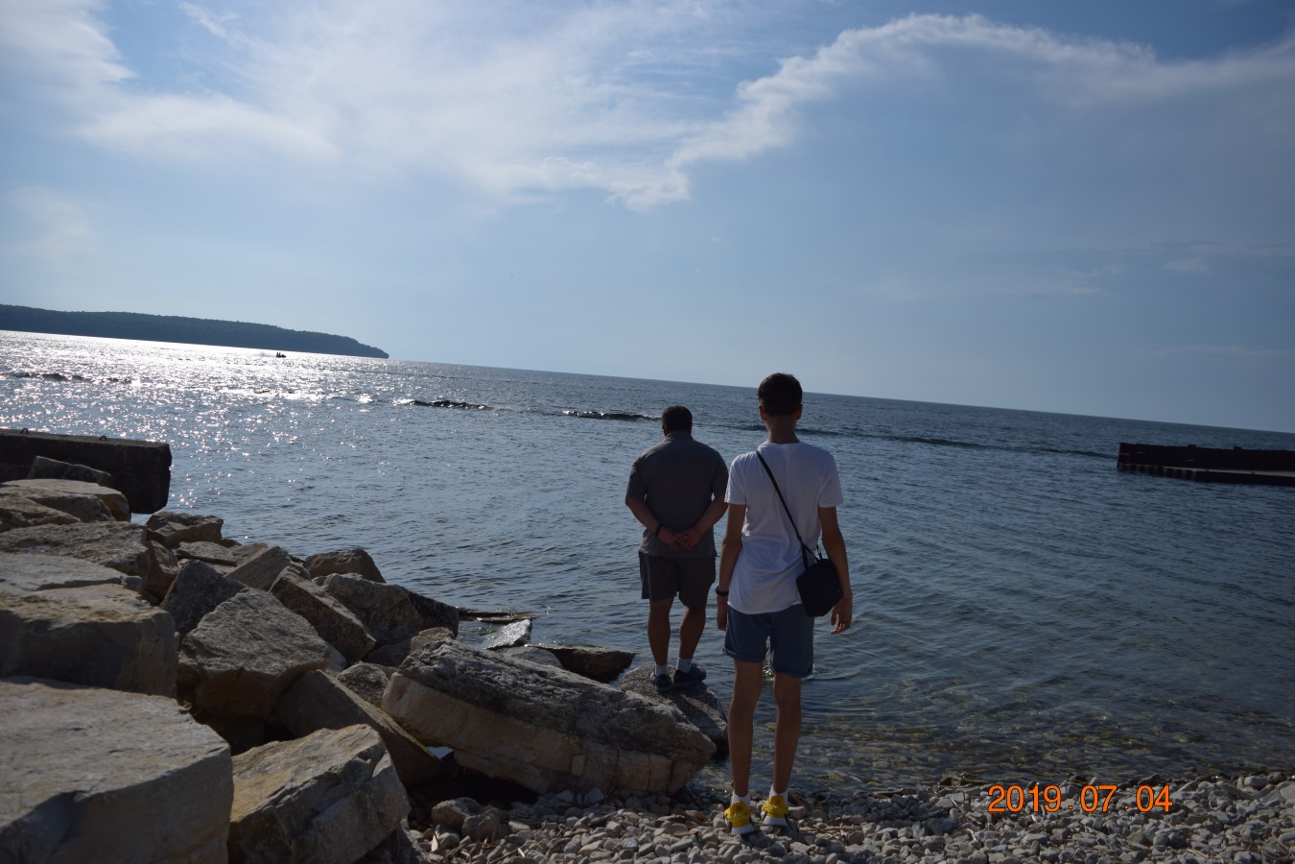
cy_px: 432
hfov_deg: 67.4
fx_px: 971
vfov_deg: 47.9
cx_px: 648
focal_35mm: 27
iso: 100
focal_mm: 18
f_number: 4
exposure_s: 1/4000
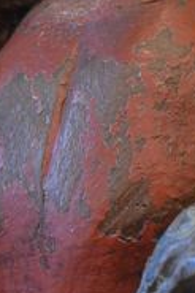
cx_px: -148
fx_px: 1017
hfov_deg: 10.4
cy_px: 298
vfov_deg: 16.1
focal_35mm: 125
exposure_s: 1/50
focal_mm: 22
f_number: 3.8
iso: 3200
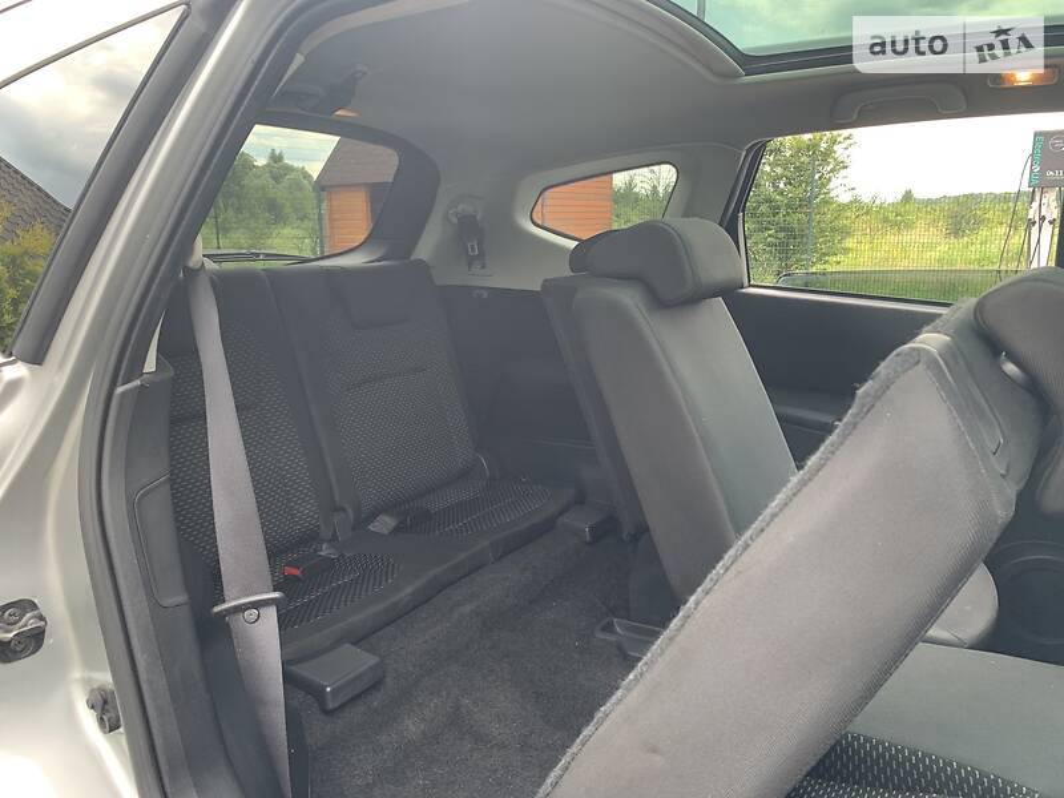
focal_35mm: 26
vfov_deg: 53.1
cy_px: 399
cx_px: 532
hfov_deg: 67.3
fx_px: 799
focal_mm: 4.2
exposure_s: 1/122
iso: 40
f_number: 1.8
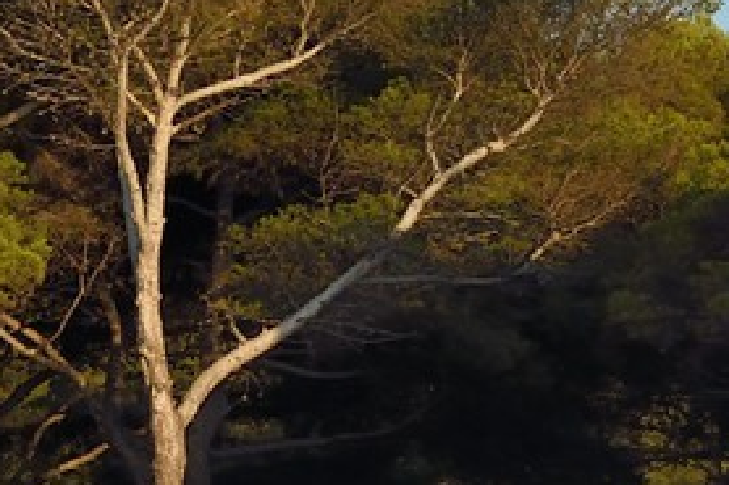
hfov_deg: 4.2
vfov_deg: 2.9
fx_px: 9552
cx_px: 2032
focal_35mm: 472
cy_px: 401
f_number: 7.1
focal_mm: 82
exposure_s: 1/500
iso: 200
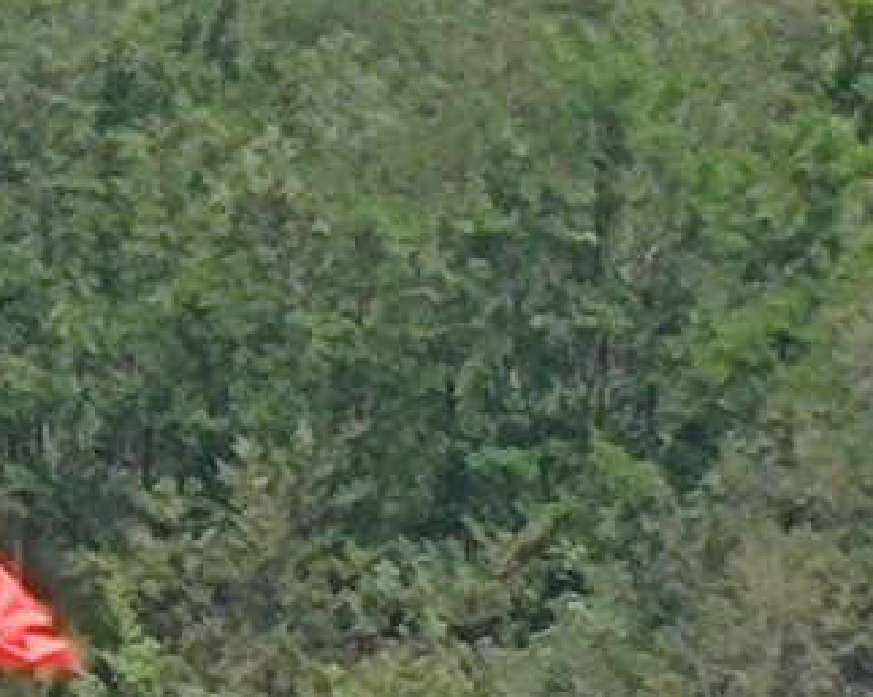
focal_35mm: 315
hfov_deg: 5.7
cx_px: -1755
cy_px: 1234
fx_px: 8131
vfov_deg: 4.8
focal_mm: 7.59
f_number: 1.95
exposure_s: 1/3333
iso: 50
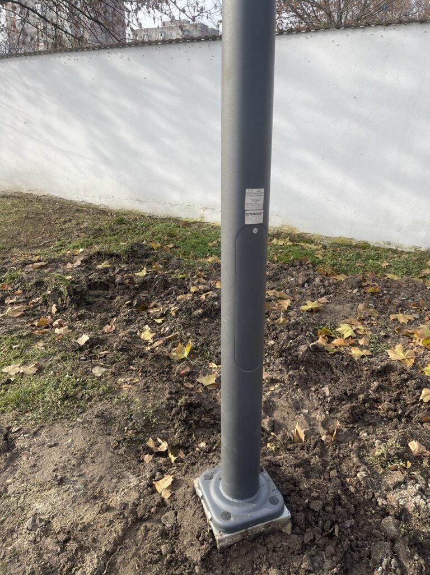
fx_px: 431
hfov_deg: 53.0
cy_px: 288
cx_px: 215
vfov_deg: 67.3
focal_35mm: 26
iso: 32
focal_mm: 5.1
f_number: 1.6
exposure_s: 1/1188
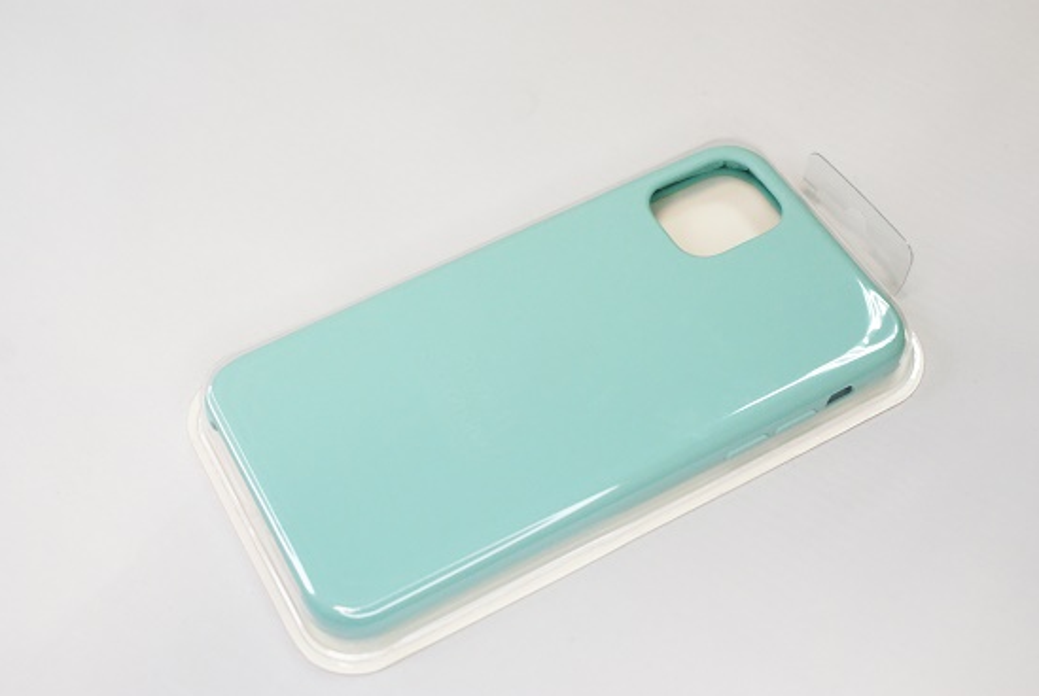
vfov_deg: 24.5
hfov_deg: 35.9
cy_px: 360
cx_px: 546
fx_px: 1605
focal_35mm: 56
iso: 1600
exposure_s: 1/160
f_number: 5.6
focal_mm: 35
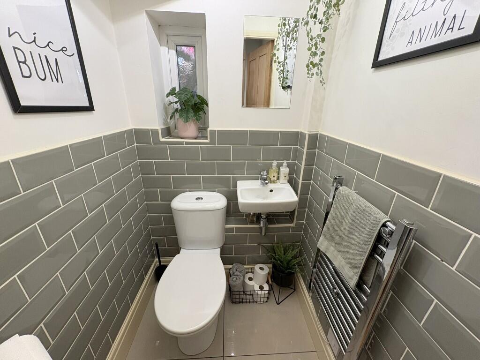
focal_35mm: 14
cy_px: 180
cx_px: 240
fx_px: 194
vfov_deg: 85.7
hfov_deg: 102.1
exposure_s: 1/50
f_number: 2.2
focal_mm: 2.22
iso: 160
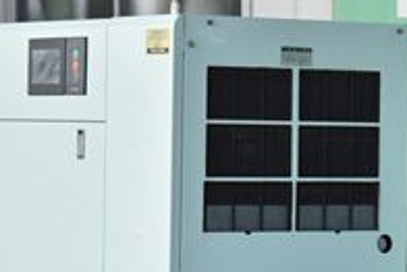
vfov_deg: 6.5
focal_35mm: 210
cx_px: 251
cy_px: 295
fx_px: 2379
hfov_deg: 9.8
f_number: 6.3
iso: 1250
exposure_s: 1/400
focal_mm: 55
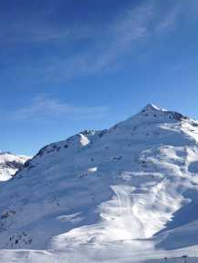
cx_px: 94
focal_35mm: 43
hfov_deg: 33.6
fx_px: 328
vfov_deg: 43.7
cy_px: 153
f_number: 2.4
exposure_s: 1/3247
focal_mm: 4.28
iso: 64
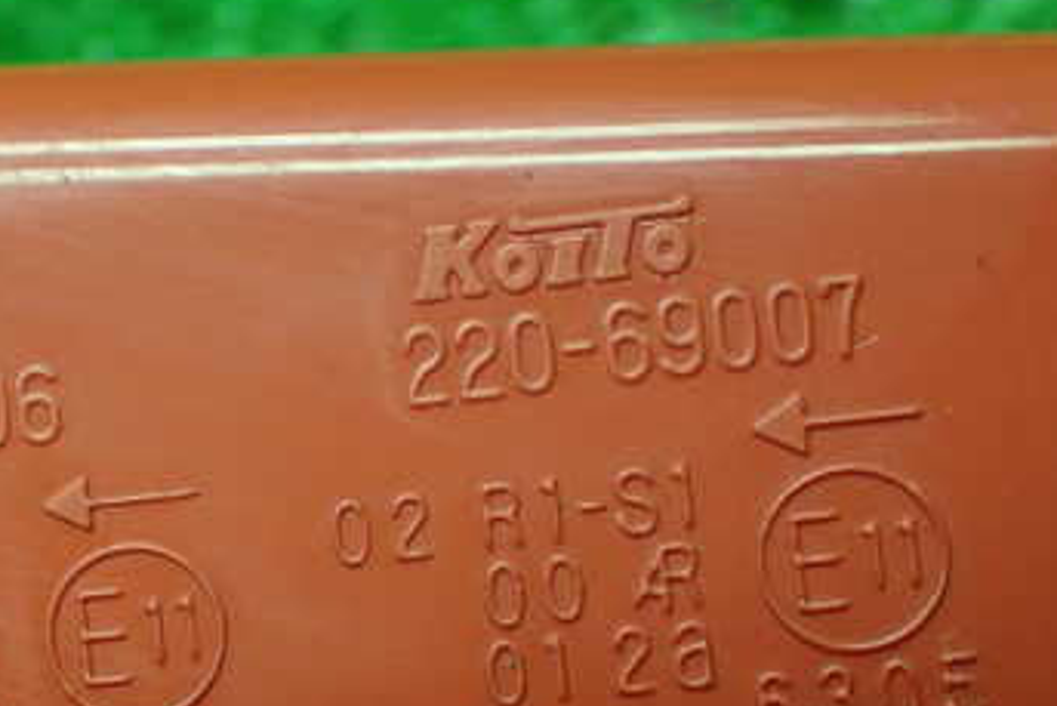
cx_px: 151
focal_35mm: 91
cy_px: 573
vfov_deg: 14.9
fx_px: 2673
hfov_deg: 22.0
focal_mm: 9.01
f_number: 3.2
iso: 800
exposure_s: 1/80
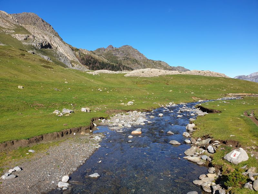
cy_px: 97
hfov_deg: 67.3
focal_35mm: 26
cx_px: 129
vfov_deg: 53.1
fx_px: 194
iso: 50
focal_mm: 4.3
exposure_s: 1/1414
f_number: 2.4
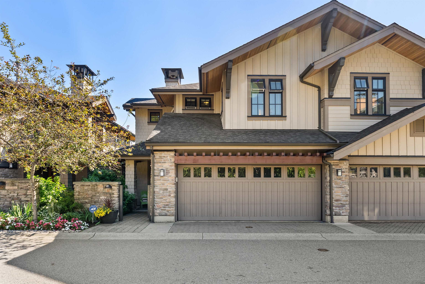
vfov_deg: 61.0
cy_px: 142
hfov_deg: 82.8
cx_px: 212
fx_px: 241
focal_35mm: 20
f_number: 6.3
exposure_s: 1/160
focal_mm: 20.4
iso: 200
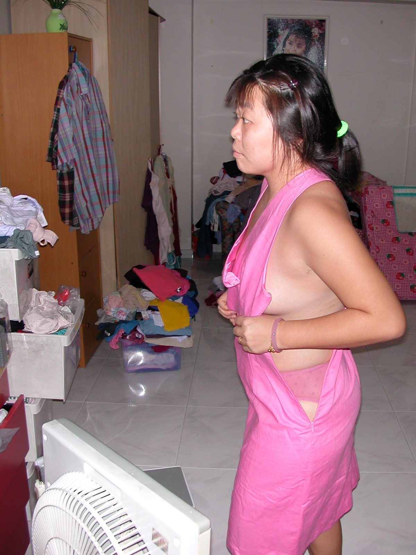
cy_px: 278
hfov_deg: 38.7
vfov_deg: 50.1
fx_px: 593
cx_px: 208
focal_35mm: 37
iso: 100
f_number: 2.7
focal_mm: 5.6
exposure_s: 1/59.9
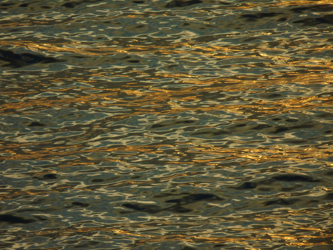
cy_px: 125
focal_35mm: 848
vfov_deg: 1.8
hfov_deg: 2.3
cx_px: 166
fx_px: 8158
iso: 400
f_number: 7.4
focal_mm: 151
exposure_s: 1/1000
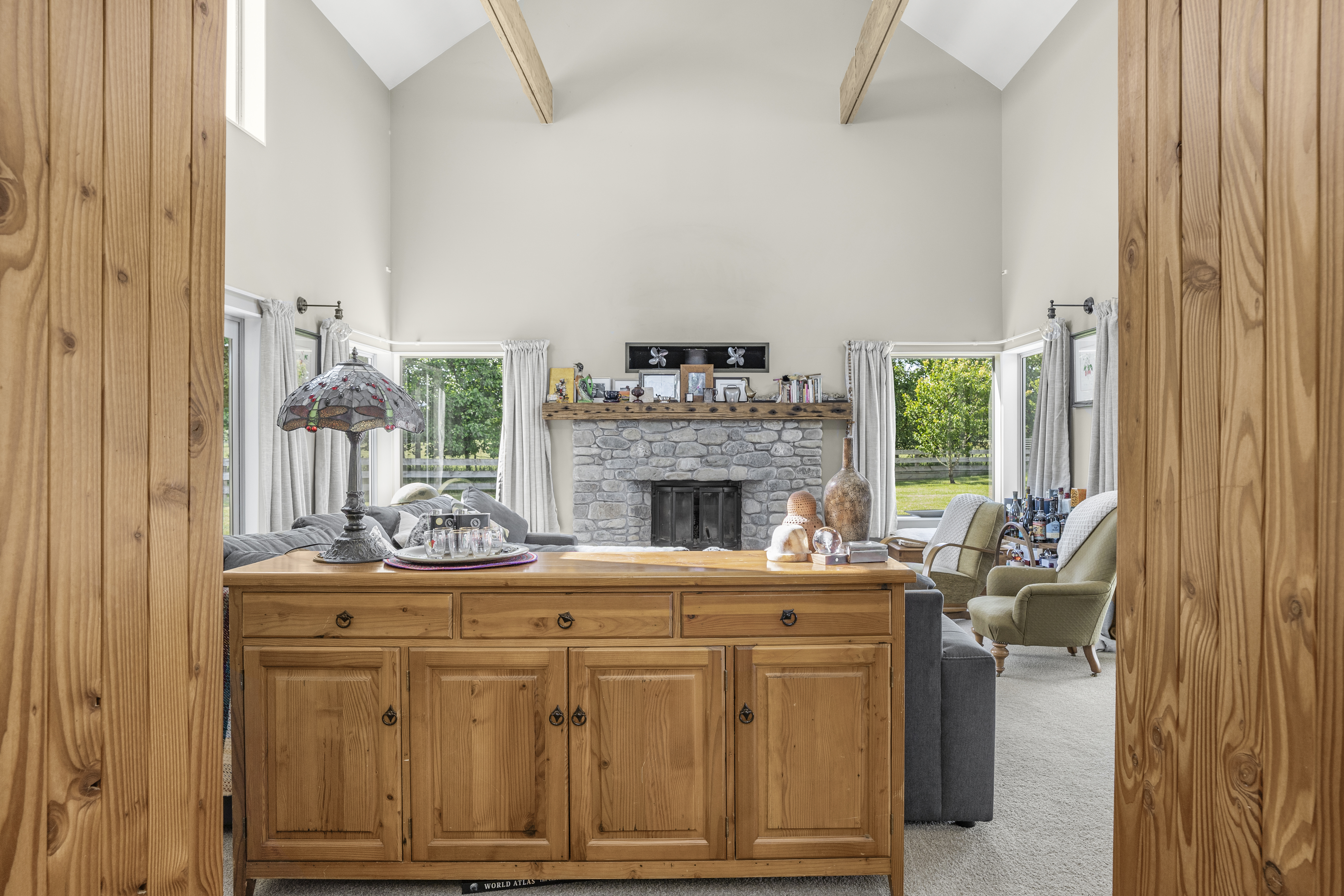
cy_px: 469
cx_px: 708
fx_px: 821
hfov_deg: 78.5
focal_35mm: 22
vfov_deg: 57.2
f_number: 7.1
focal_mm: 20
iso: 100
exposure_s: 1/30
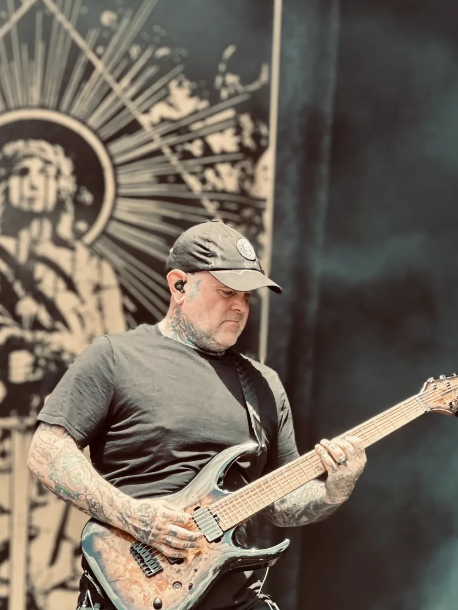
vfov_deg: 11.7
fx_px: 2980
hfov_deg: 8.8
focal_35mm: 169
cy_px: 267
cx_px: 58
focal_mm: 9
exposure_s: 1/121
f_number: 2.8
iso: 32
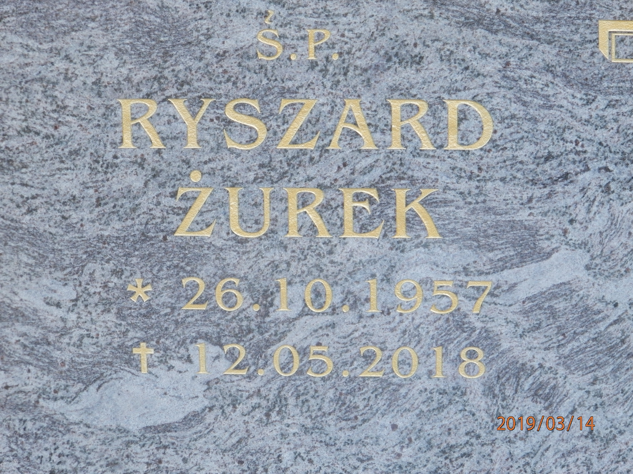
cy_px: 237
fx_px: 2414
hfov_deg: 14.9
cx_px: 316
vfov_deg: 11.2
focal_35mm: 132
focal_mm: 23.6
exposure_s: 1/80
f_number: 4.7
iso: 200
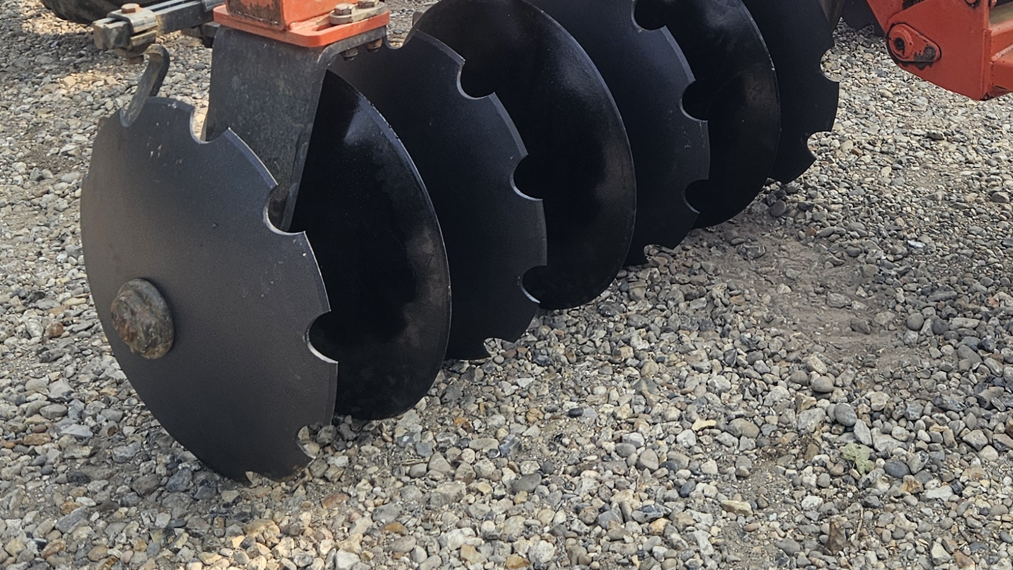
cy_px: -71
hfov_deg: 35.4
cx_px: 732
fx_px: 1558
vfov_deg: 19.7
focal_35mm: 58
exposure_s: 1/366
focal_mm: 5.4
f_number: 1.8
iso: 25
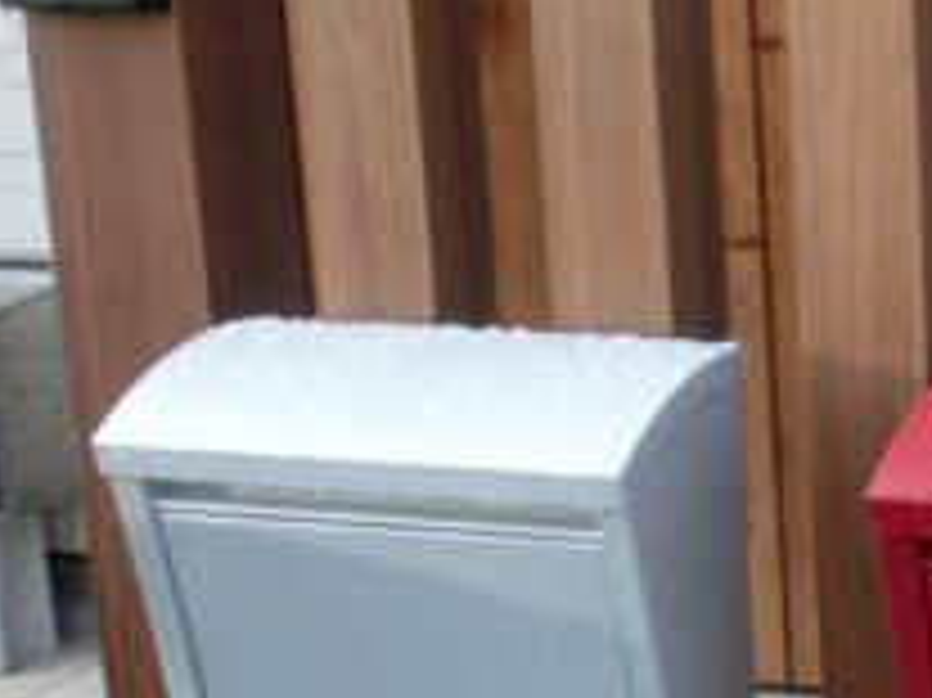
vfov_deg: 12.2
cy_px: 775
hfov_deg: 15.5
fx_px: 3202
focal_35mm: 119
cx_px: 1324
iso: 80
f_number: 3
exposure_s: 1/200
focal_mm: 4.24
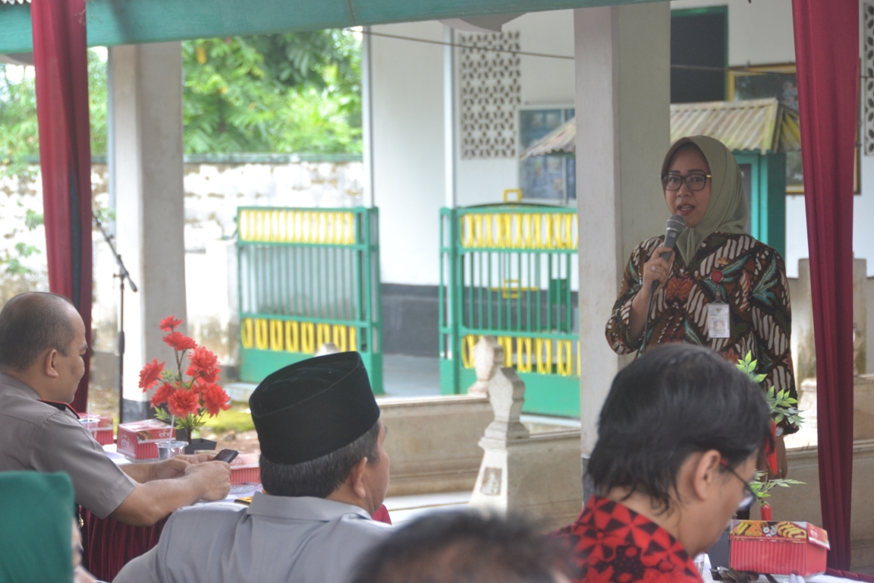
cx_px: 437
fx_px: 2549
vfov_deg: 13.0
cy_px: 292
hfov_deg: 19.5
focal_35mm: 105
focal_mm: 70
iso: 400
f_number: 5.6
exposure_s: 1/125
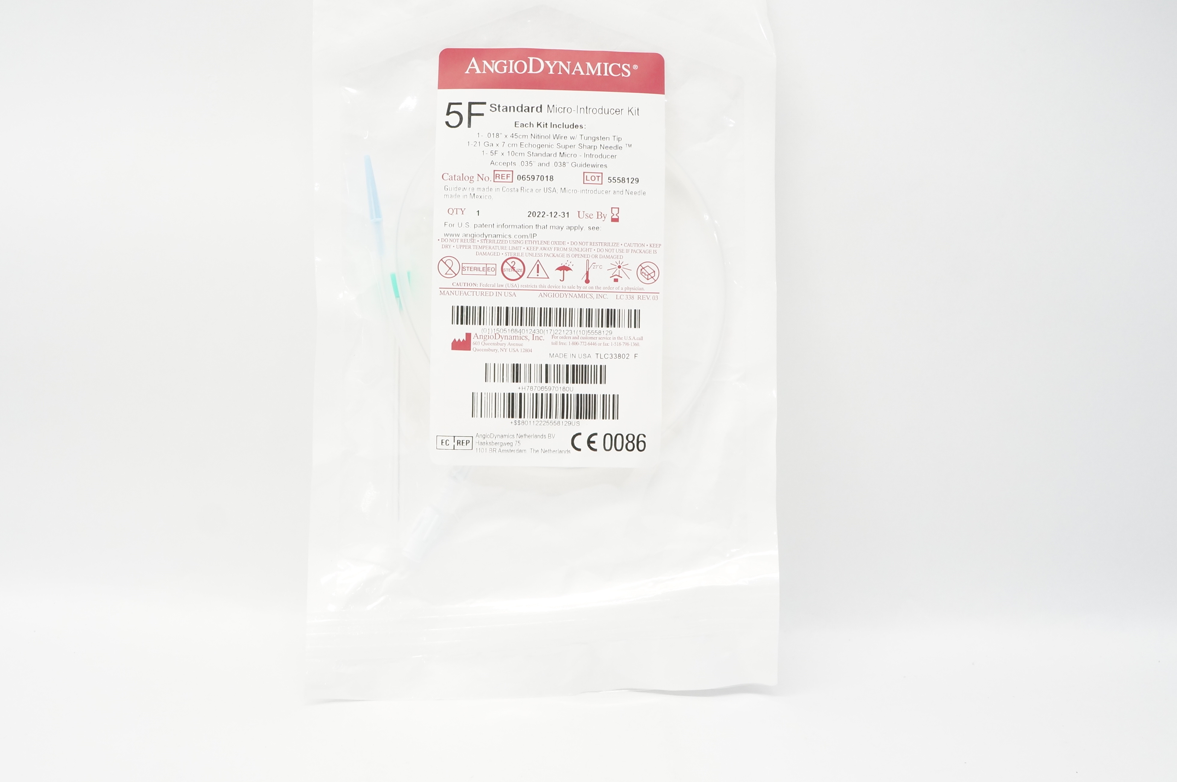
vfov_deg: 38.7
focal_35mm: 34
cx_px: 540
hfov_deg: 55.8
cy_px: 333
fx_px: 1110
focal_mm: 18
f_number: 8
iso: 800
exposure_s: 1/40
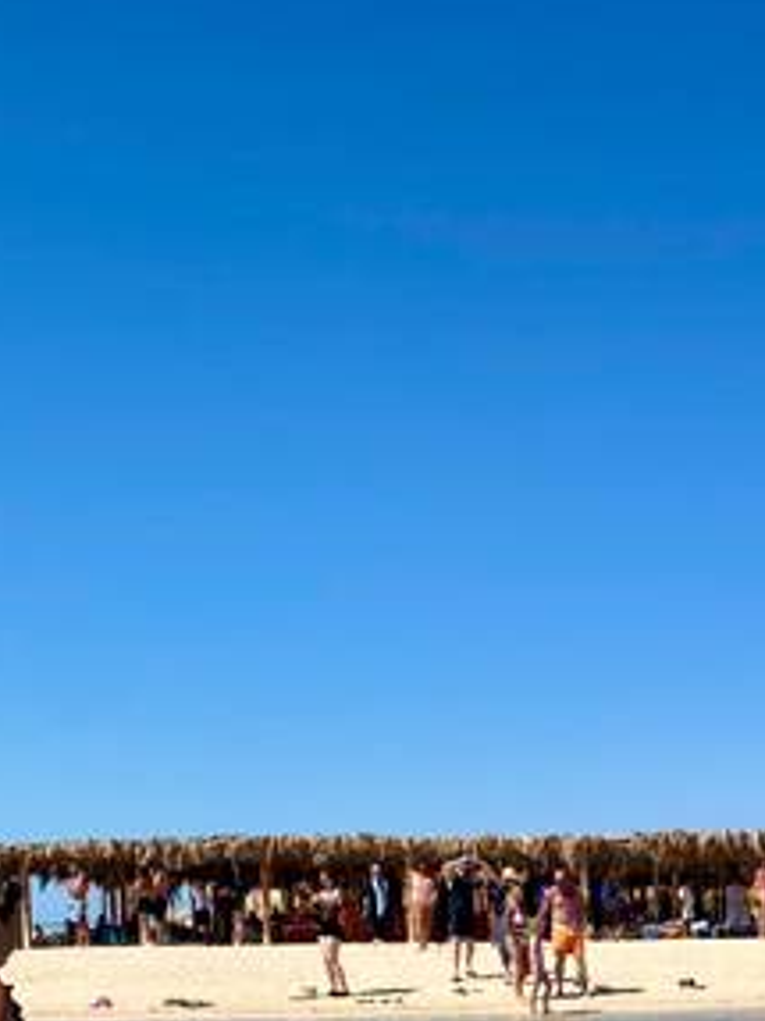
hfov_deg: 23.7
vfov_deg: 30.0
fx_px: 1710
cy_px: 1113
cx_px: 829
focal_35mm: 58
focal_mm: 4.25
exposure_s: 1/5025
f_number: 1.8
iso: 32
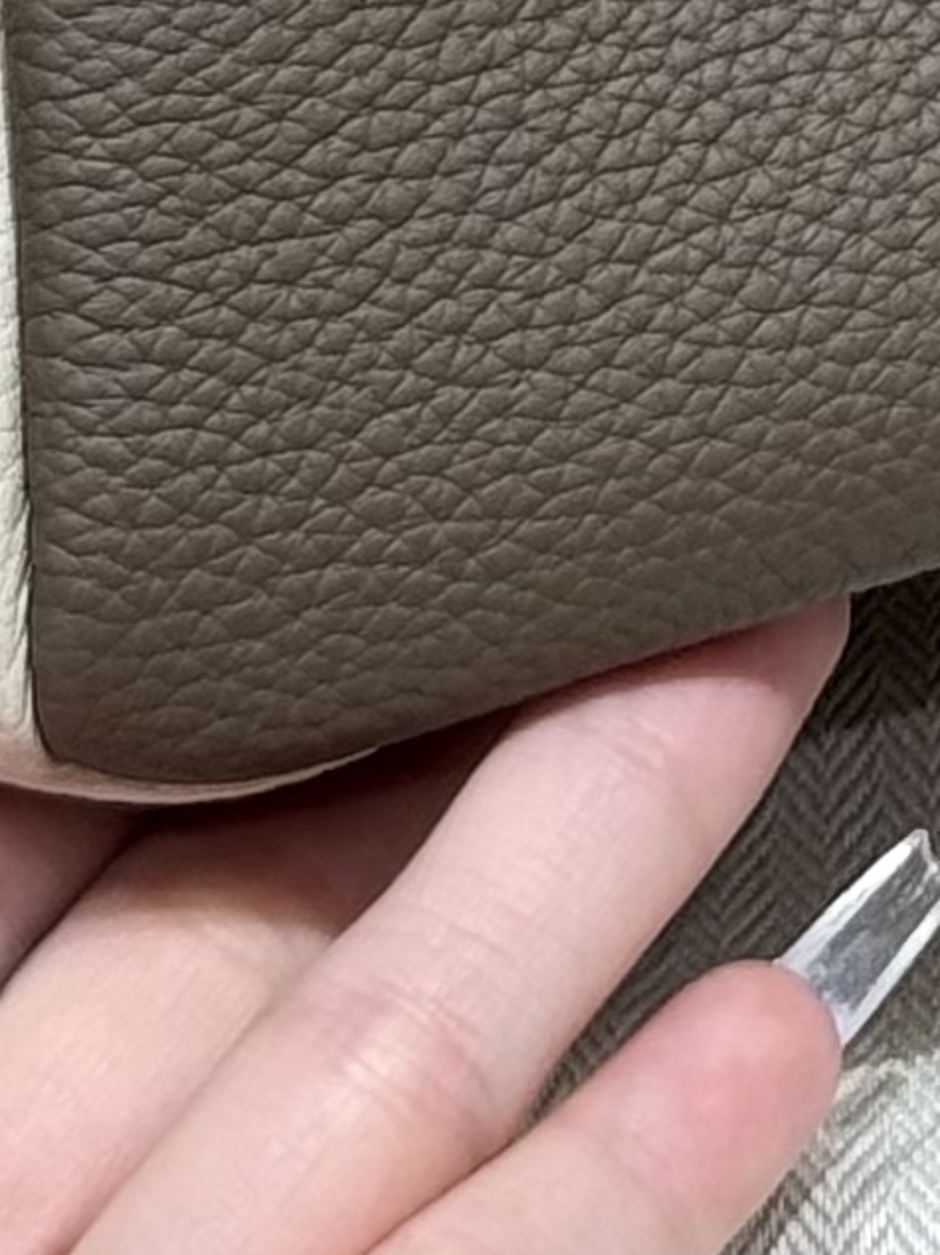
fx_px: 9964
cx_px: 1576
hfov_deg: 5.3
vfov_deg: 6.8
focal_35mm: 275
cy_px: -1909
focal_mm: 6.76
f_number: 1.78
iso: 50
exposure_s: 1/50
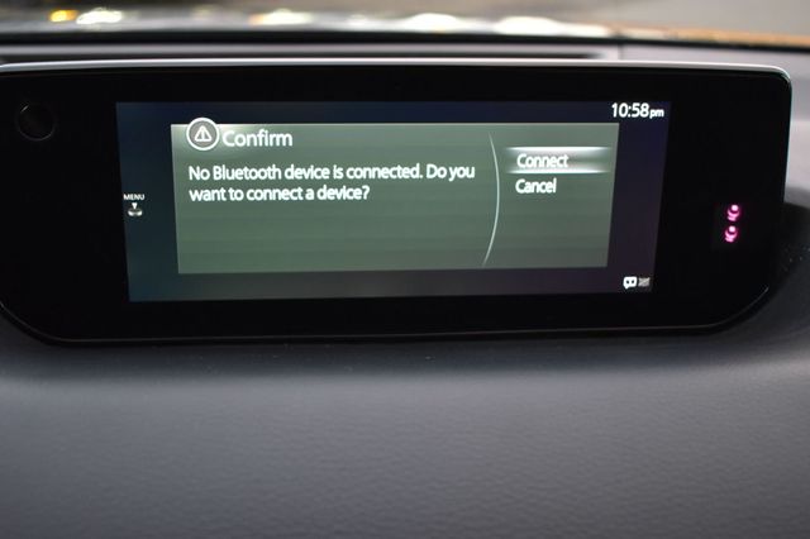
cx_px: 405
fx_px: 1079
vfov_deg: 28.0
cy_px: 270
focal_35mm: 48
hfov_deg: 41.1
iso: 1600
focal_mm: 32
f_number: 4.5
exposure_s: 1/15
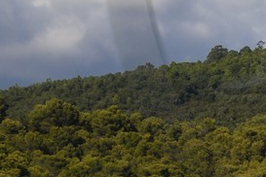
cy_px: -64
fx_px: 2076
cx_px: 499
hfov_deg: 7.1
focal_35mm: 281
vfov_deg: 4.9
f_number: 13
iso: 200
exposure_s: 1/400
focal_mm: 48
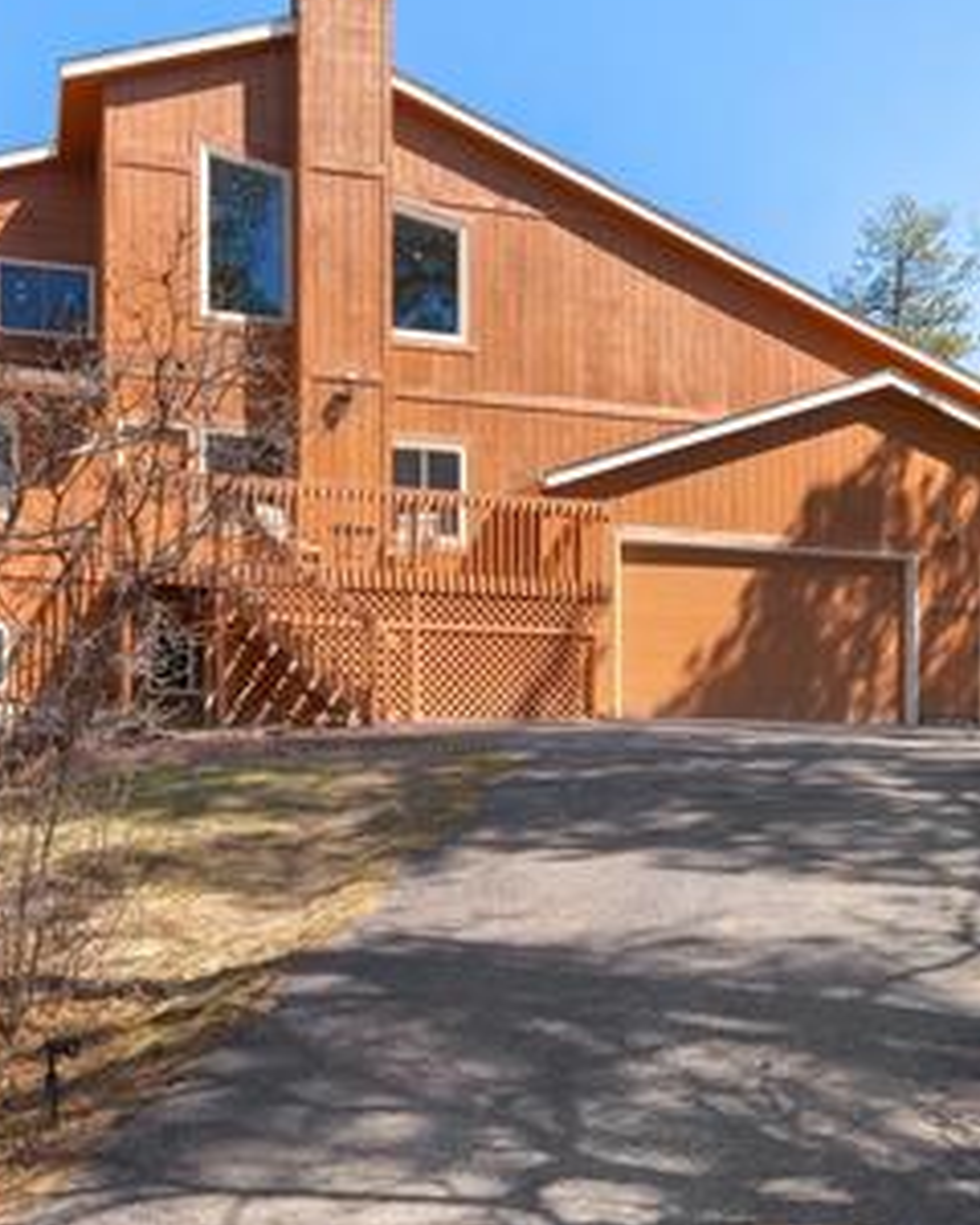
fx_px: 1160
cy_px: 412
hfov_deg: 45.8
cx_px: 461
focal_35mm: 32
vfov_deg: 54.6
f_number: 7.1
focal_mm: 16
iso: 500
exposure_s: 1/200
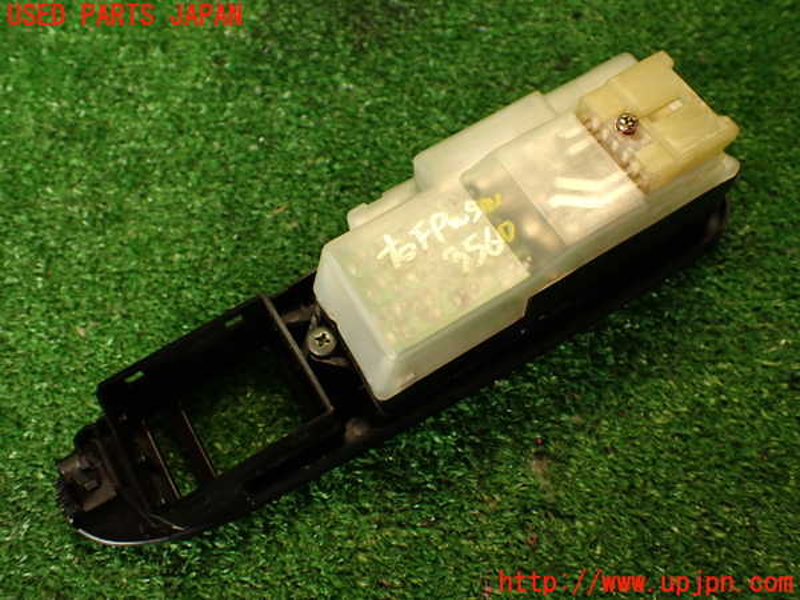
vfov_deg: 44.2
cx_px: 400
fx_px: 740
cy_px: 300
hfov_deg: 56.8
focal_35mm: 32
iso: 200
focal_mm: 5.79
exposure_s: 1/50
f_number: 2.4
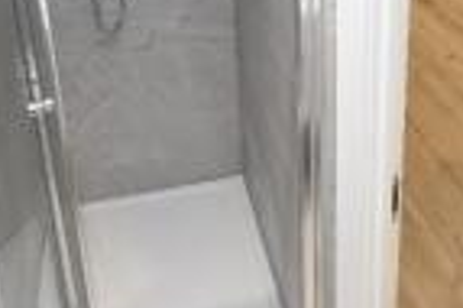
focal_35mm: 50
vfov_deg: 25.1
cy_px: -28
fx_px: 642
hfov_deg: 39.1
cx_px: 314
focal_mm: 10
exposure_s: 1/80
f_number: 4.5
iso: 800
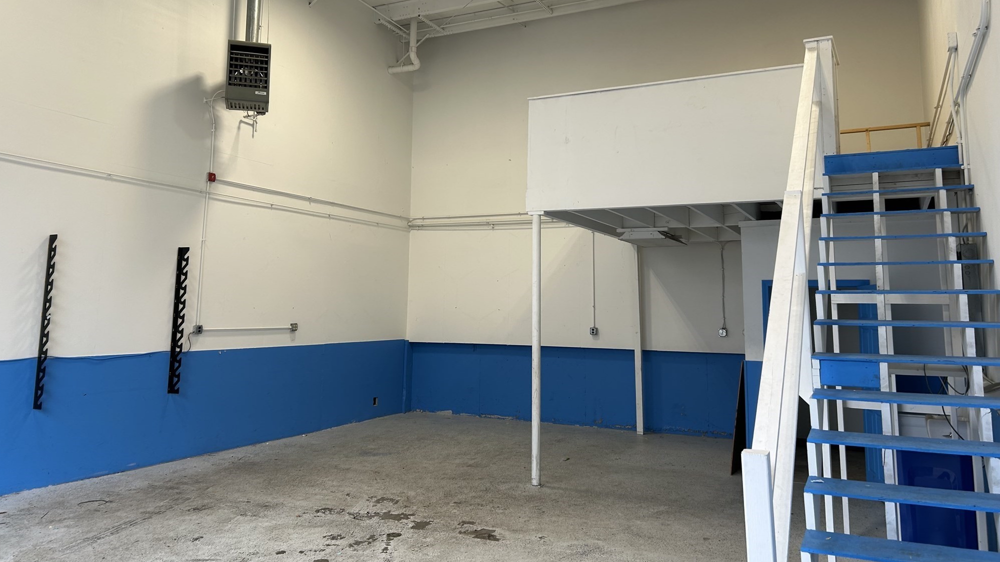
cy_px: 213
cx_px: 488
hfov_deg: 66.1
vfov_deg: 39.9
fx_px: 769
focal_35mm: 29
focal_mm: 5.7
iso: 40
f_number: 1.5
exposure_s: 1/121
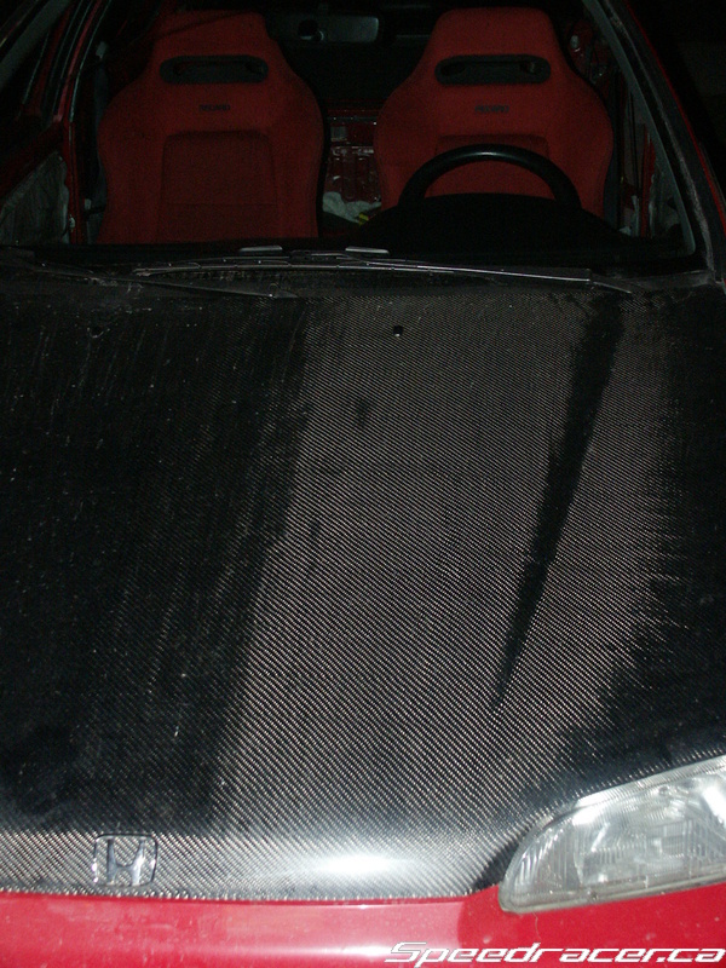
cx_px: 363
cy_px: 484
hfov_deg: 24.4
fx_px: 1678
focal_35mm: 60
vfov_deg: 32.2
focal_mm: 15.05
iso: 200
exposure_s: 1/60
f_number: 3.5
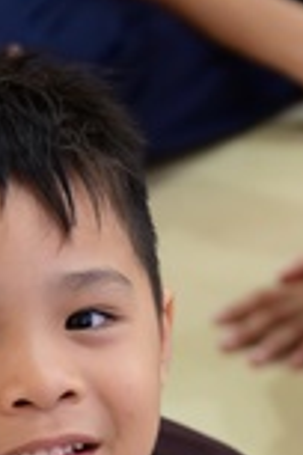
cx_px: 45
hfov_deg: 4.2
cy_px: 327
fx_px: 4179
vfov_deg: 6.2
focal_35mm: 331
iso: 2000
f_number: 4
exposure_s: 1/50
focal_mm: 78
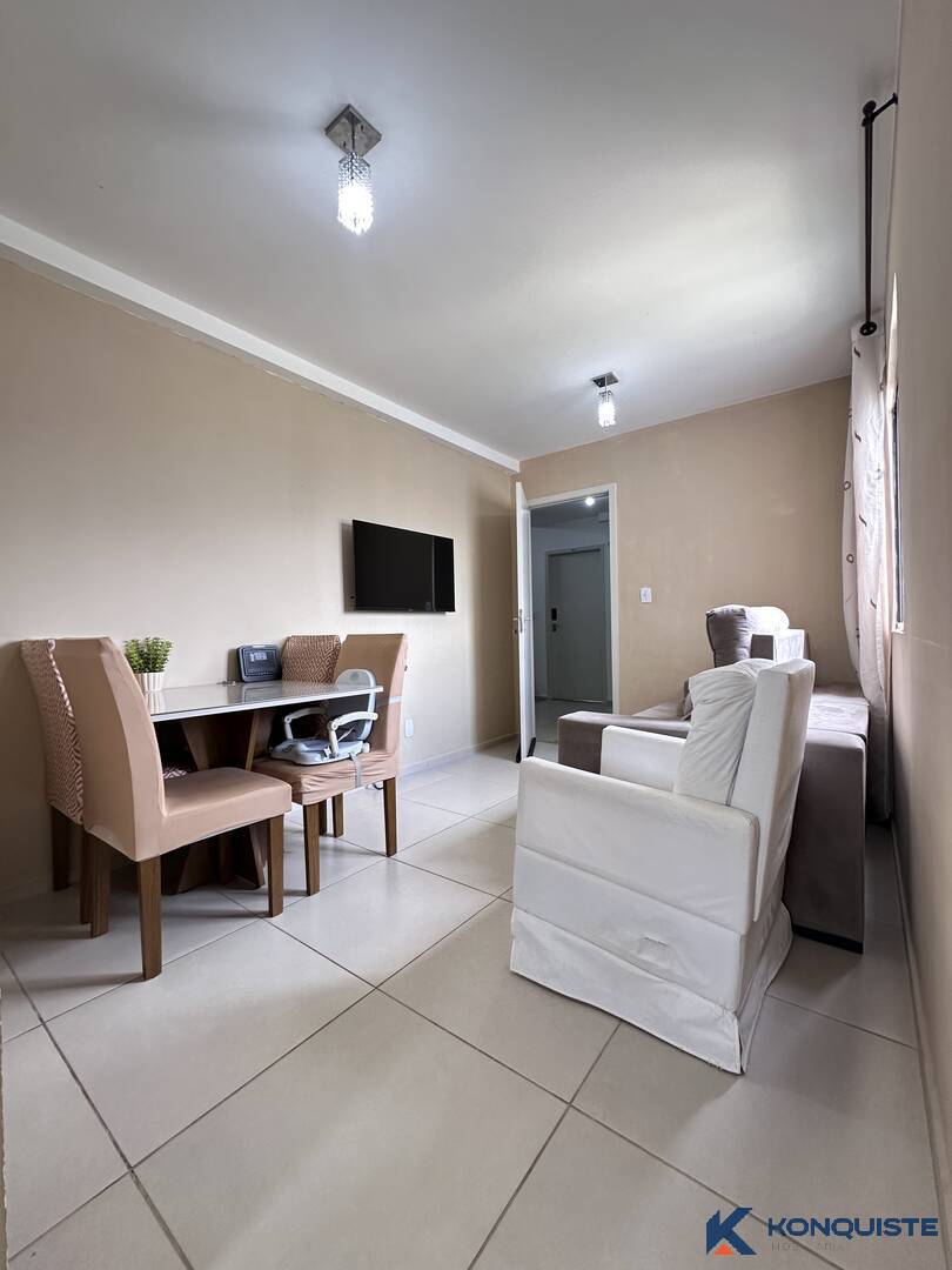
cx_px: 476
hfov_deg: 85.7
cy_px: 635
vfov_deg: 102.1
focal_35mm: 14
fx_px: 513
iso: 200
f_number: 2.2
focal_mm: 2.22
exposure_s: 1/120
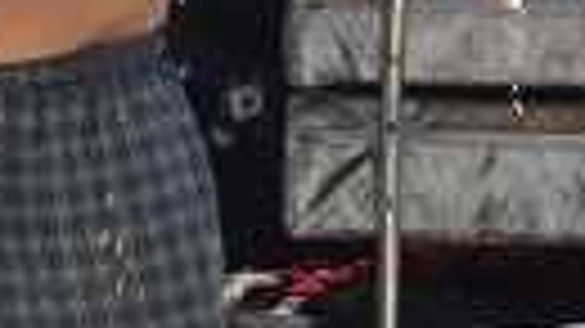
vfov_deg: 1.3
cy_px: -791
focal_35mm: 956
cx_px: -81
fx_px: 14823
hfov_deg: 2.3
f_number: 18
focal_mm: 92
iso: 400
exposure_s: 1/200
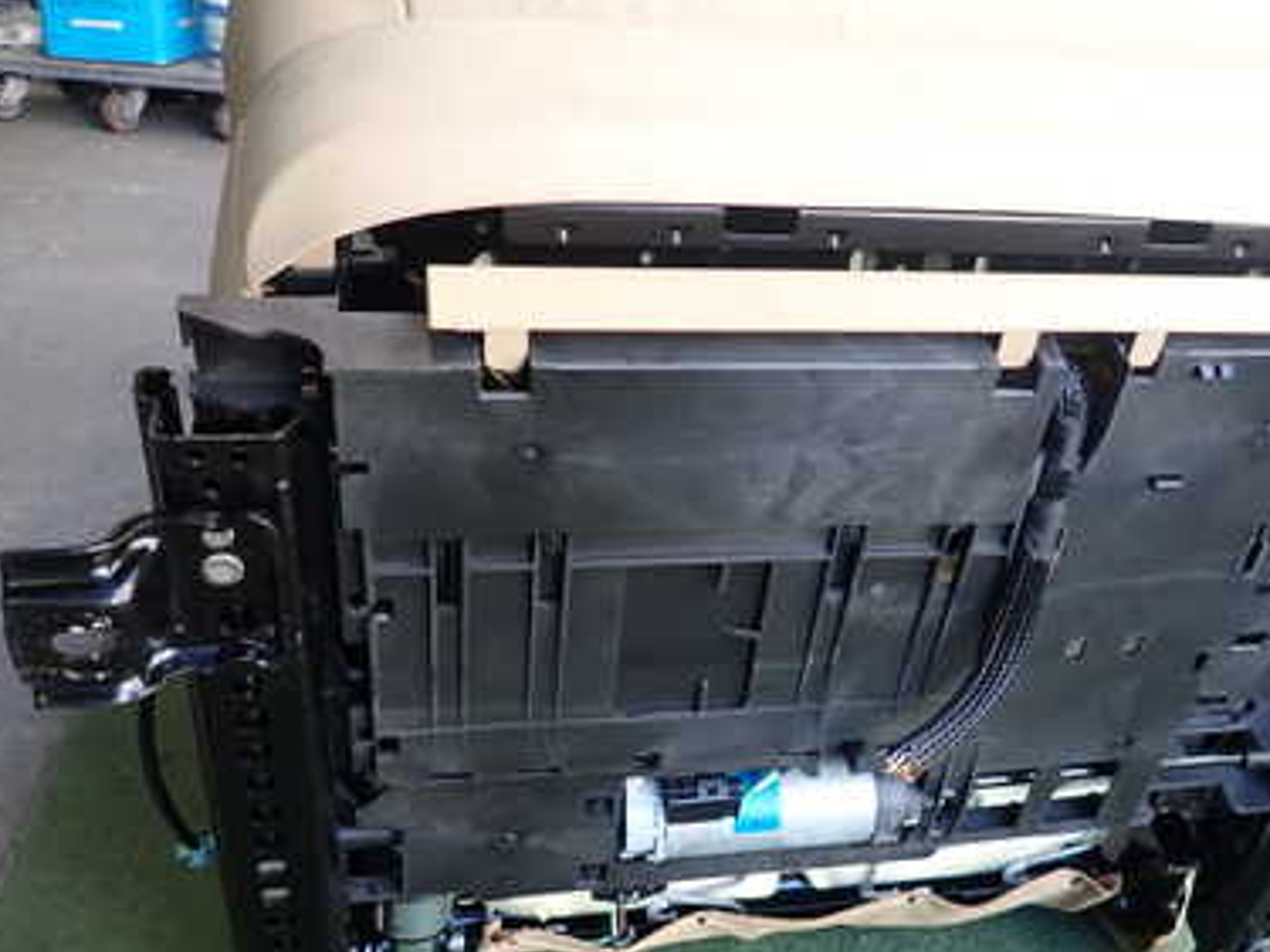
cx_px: 830
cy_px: 505
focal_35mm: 40
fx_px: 1467
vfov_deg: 35.9
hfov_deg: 46.2
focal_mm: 4.5
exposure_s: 1/100
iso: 200
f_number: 2
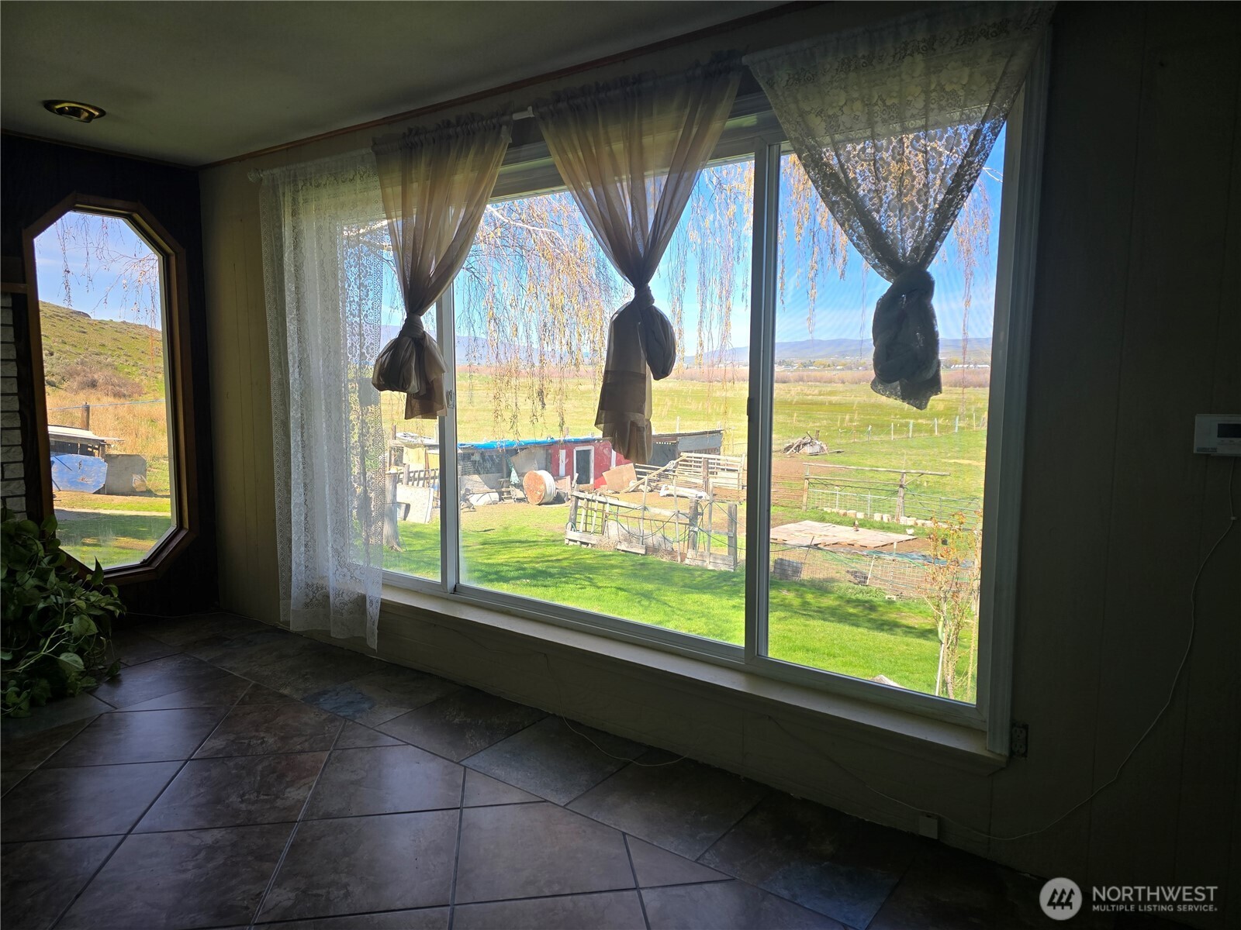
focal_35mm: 23
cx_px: 620
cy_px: 465
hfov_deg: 73.9
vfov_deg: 58.9
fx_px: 825
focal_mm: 6.3
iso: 12
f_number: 1.7
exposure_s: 1/214
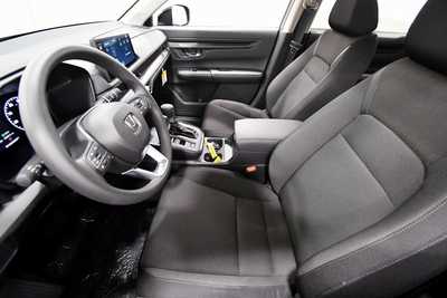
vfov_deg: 77.4
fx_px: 186
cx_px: 224
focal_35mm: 15
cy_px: 149
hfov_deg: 100.4
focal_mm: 10
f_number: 4.5
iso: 4500
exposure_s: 1/60
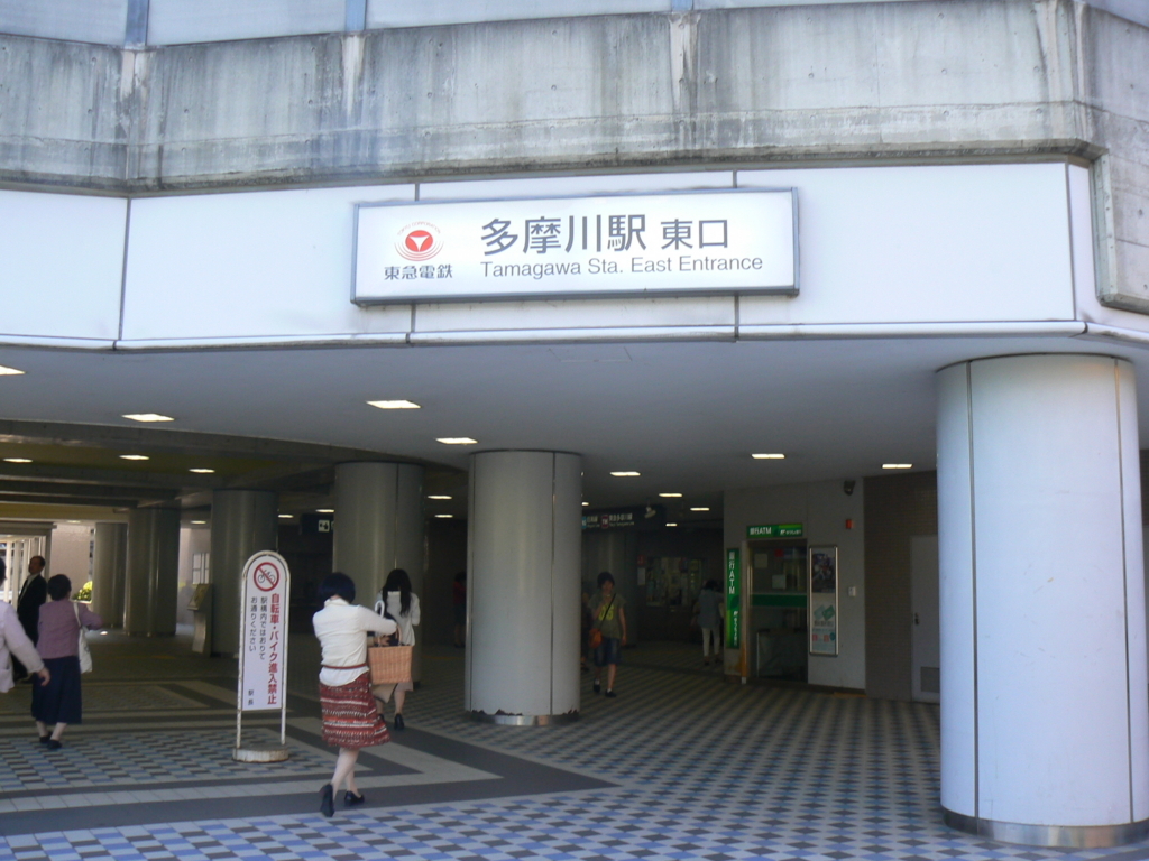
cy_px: 430
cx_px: 574
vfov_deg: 39.7
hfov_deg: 51.4
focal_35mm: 36
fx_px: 1195
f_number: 4.5
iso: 80
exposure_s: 1/100
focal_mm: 6
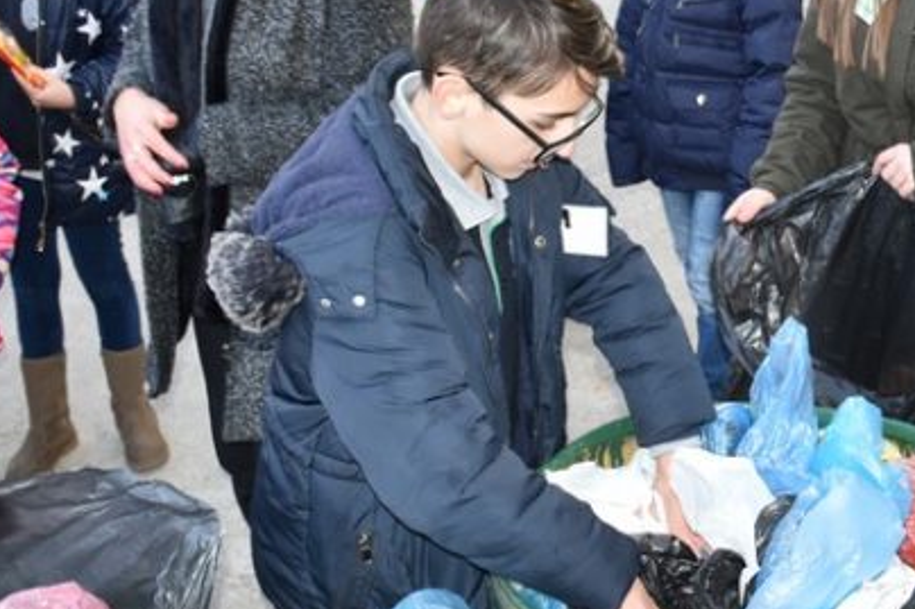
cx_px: 754
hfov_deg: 25.8
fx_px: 1955
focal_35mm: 77
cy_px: 154
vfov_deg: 17.6
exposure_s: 1/125
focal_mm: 27
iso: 220
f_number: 5.6
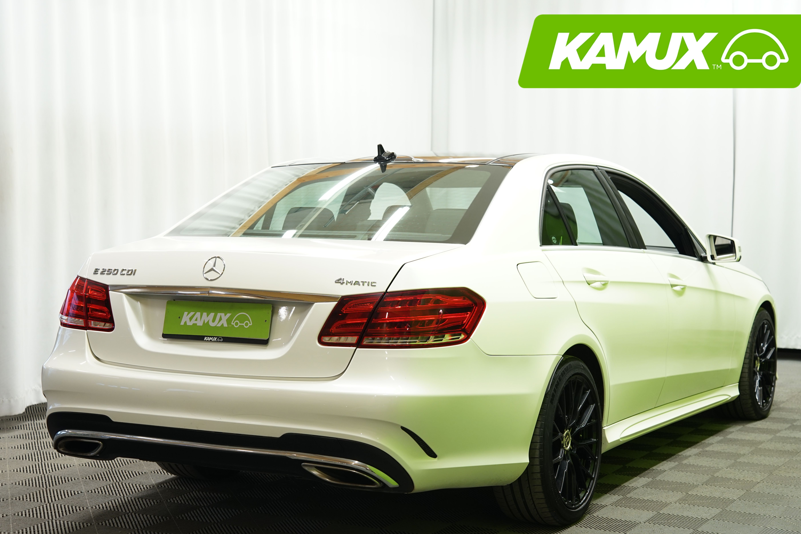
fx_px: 1357
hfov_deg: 32.9
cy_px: 273
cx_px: 410
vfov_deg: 22.3
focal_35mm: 61
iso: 500
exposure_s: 1/15
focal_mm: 57
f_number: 5
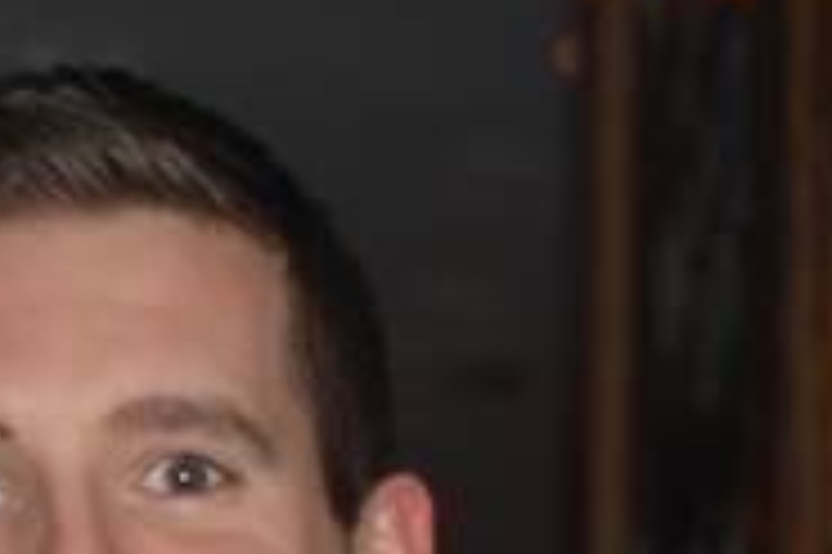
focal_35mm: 245
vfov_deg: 5.5
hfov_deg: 8.3
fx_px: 5668
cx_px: -130
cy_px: 770
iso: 400
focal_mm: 55
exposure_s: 1/60
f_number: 4
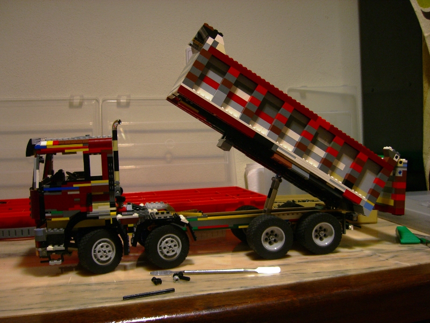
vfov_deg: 37.7
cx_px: 215
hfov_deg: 49.0
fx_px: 472
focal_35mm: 38
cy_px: 162
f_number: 2.8
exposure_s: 1/8
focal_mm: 7.9
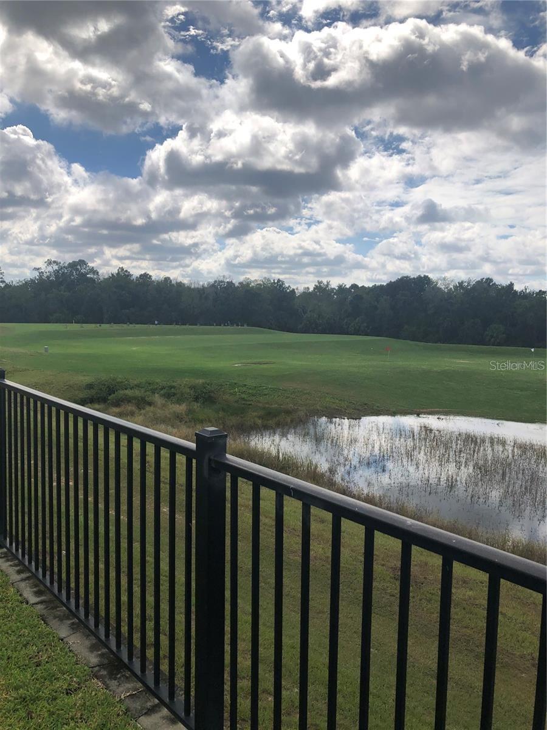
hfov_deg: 49.7
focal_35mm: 28
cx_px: 274
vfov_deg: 63.4
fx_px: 590
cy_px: 365
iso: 25
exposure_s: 1/4808
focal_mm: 3.99
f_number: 1.8
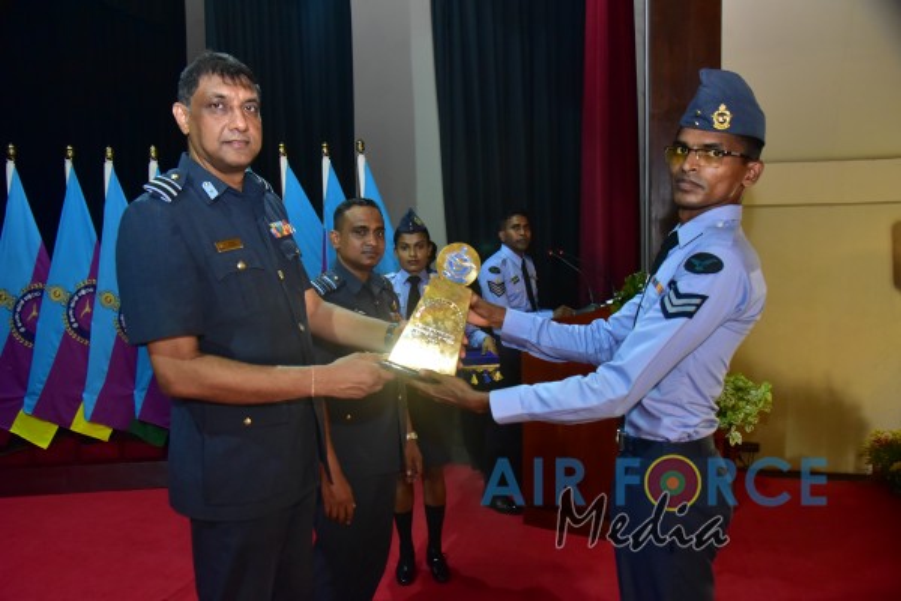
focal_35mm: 27
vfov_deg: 47.9
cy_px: 300
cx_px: 450
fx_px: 676
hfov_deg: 67.4
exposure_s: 1/125
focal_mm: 27
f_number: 5
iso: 3200
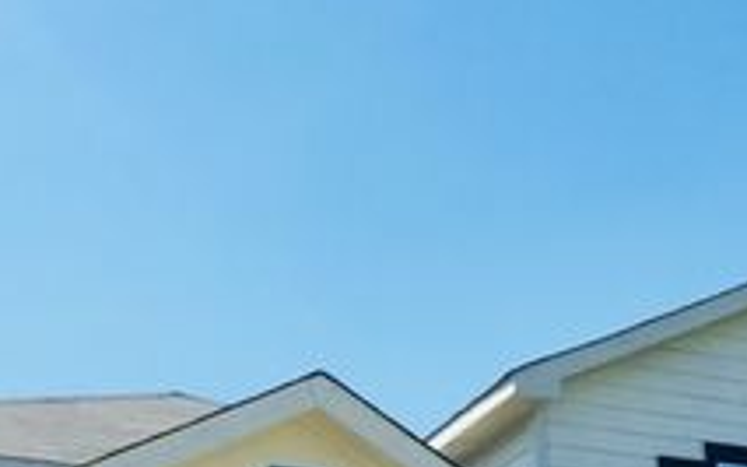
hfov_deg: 28.5
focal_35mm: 72
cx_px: 473
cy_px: 644
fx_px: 1465
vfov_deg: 16.8
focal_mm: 4.15
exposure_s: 1/1508
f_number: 2.2
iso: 25
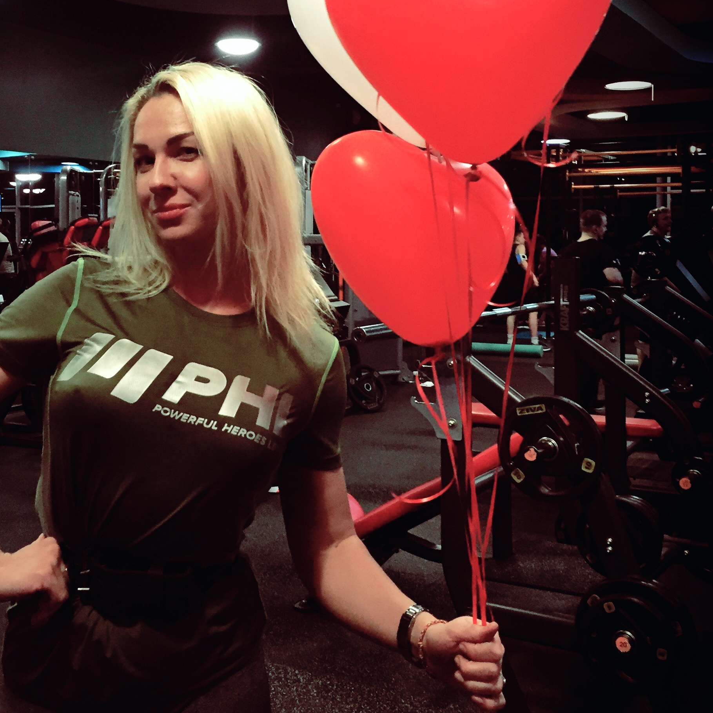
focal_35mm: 46
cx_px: 248
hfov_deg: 36.5
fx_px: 1072
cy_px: 256
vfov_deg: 36.5
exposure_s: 1/33
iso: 250
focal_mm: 4.15
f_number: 2.2
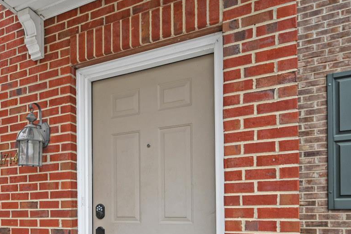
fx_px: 312
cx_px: 102
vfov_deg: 38.6
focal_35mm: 32
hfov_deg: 56.8
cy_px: 206
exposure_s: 1/250
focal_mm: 16.5
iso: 320
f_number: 4
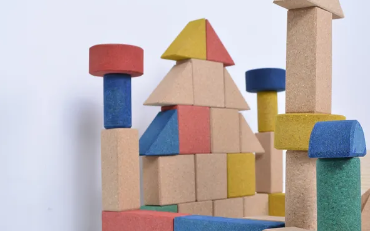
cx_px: 247
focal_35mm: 58
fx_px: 585
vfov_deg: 22.3
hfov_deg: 34.8
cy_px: 132
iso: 640
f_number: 9
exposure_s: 1/125
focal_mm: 28
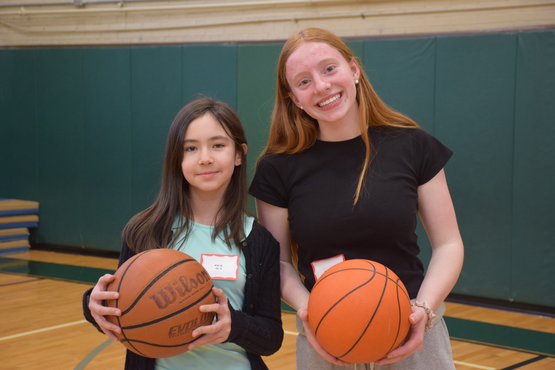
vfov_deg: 18.2
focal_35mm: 75
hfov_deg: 27.0
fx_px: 1156
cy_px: 185
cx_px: 278
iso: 1000
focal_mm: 50
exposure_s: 1/60
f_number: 4.8
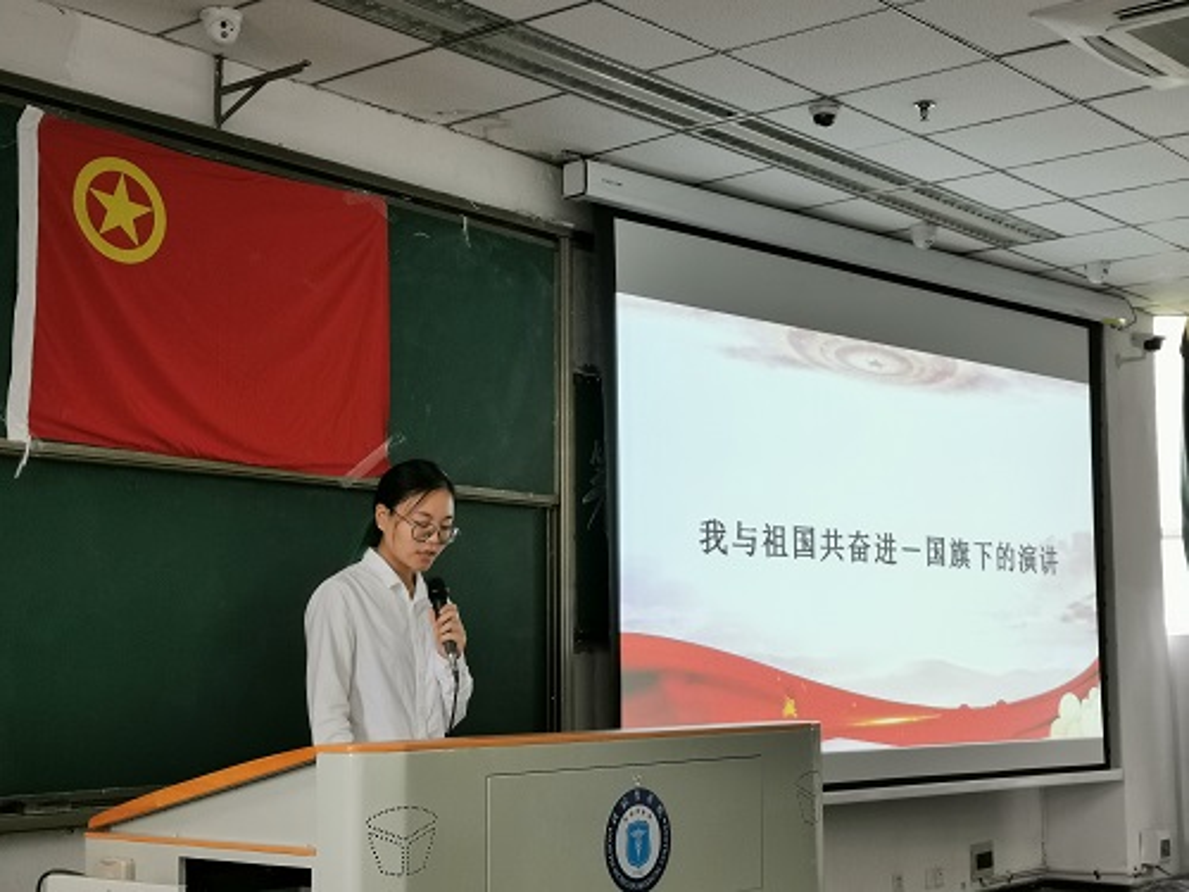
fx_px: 1855
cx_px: 594
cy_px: 446
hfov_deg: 35.5
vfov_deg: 27.0
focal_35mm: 54
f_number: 1.8
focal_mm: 5.58
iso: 160
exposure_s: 1/100
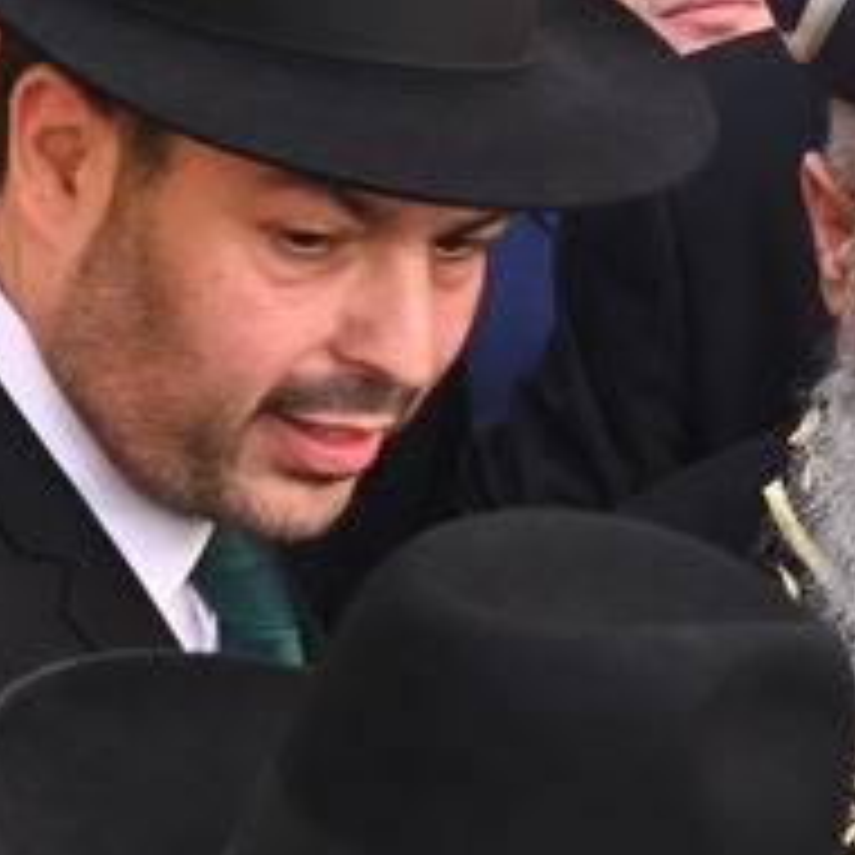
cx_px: 1678
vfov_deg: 6.1
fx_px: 8048
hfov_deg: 5.9
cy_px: 502
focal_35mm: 288
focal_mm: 46
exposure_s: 1/125
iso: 320
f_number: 6.3
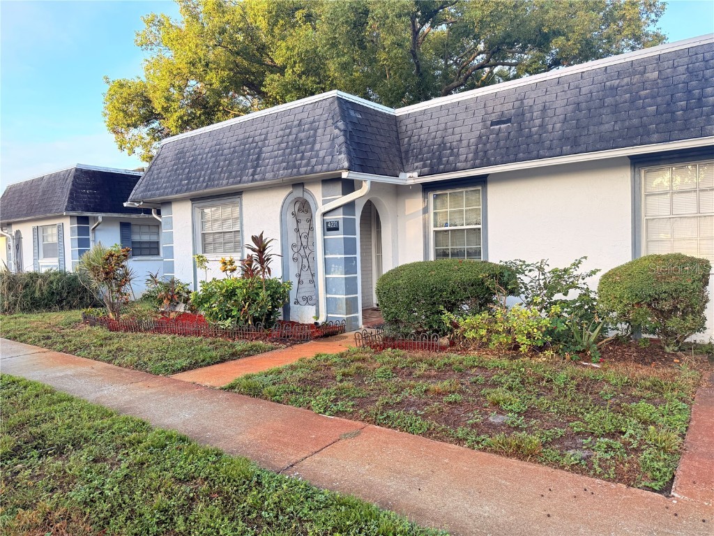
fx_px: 495
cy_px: 268
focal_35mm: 24
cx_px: 357
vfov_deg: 56.8
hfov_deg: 71.6
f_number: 1.78
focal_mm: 6.76
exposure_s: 1/543
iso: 100
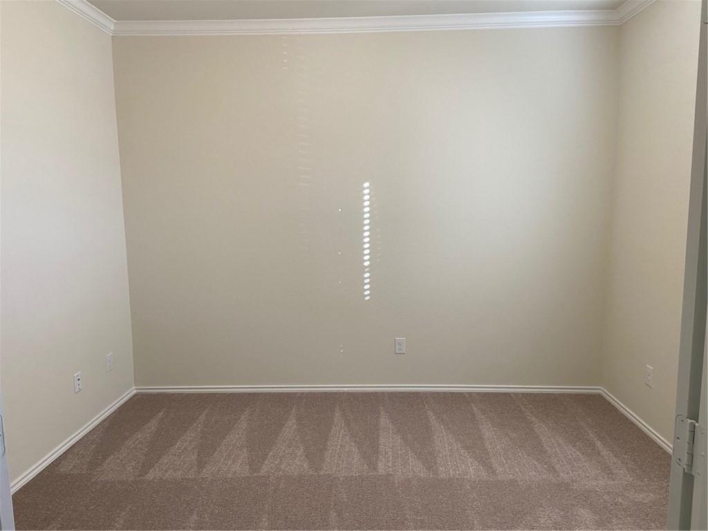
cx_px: 354
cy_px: 266
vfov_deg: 53.1
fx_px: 532
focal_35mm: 26
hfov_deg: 67.3
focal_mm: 4.25
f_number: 1.8
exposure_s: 1/60
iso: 80
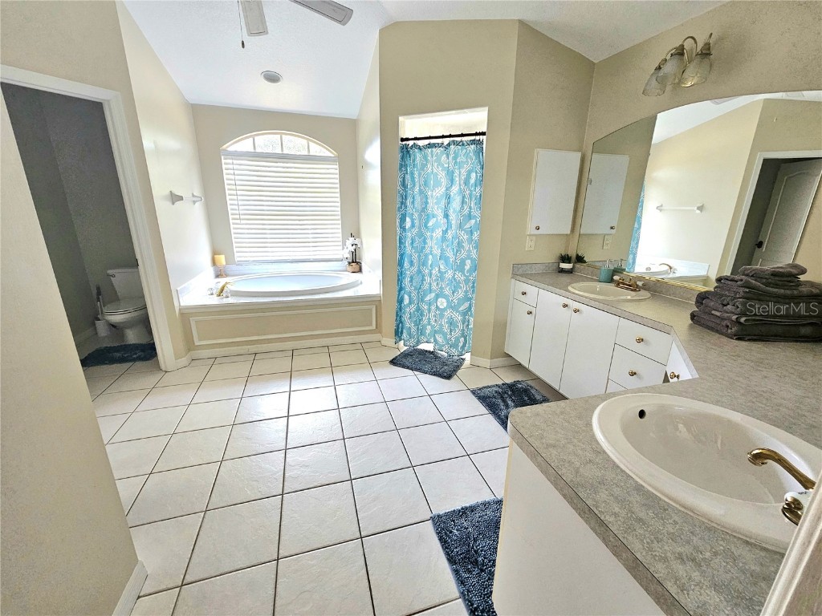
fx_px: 309
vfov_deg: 89.9
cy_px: 308
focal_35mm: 13
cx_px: 411
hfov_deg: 106.2
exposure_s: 1/60.2
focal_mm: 2.2
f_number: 2.2
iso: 200
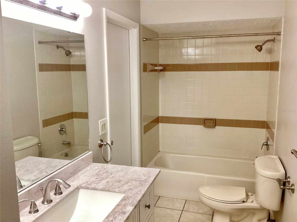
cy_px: 111
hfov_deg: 58.4
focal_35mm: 31
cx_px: 148
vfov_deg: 45.4
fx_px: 266
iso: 80
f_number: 2.4
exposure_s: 1/60
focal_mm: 3.3
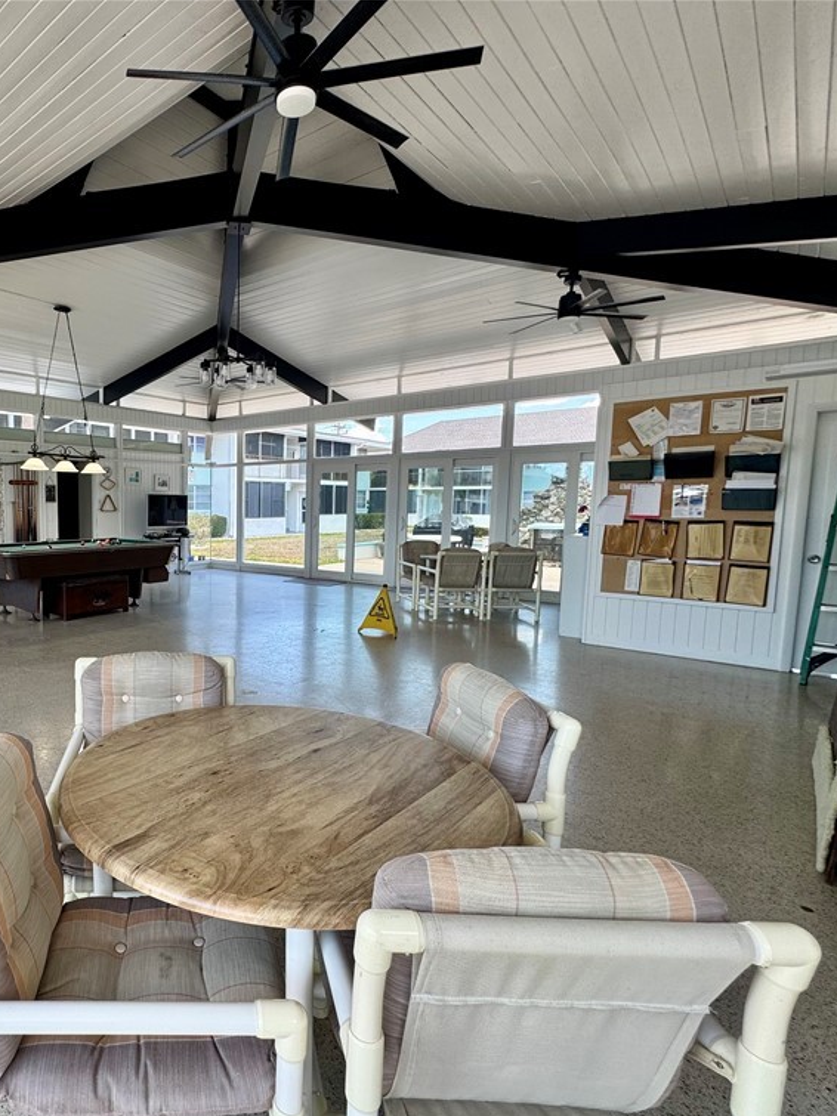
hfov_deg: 63.4
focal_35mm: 19
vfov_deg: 84.7
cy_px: 566
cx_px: 182
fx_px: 613
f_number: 2.2
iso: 40
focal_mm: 2.22
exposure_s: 1/144
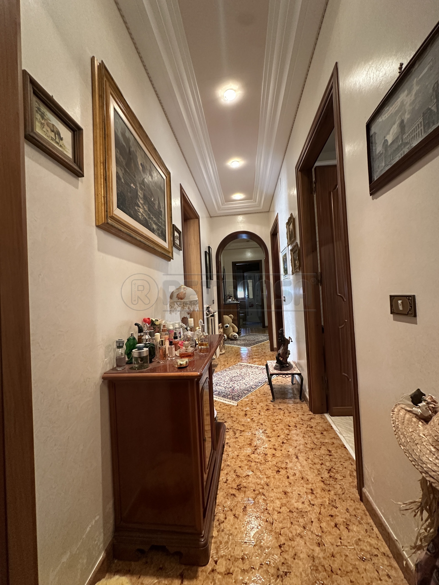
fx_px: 237
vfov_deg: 102.1
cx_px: 220
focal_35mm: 14
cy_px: 292
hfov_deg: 85.7
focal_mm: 2.22
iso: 400
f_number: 2.2
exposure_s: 1/50
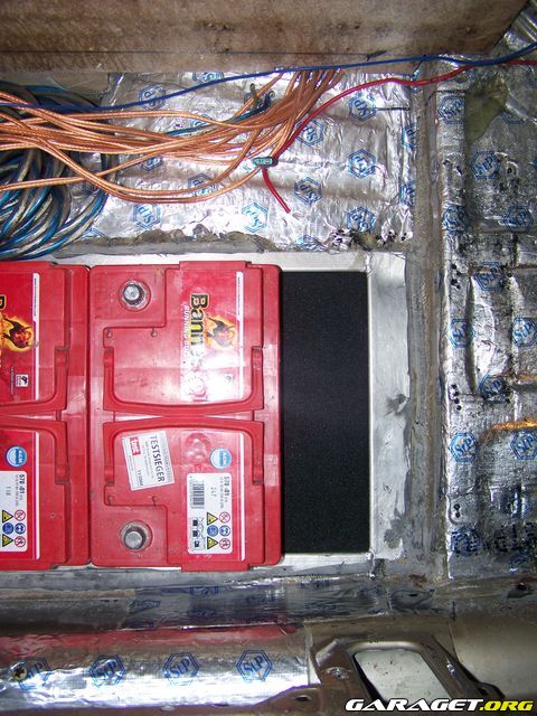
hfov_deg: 37.7
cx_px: 268
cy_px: 358
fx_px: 786
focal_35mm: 38
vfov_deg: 49.0
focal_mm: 6.3
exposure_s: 1/60
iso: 80
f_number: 2.8
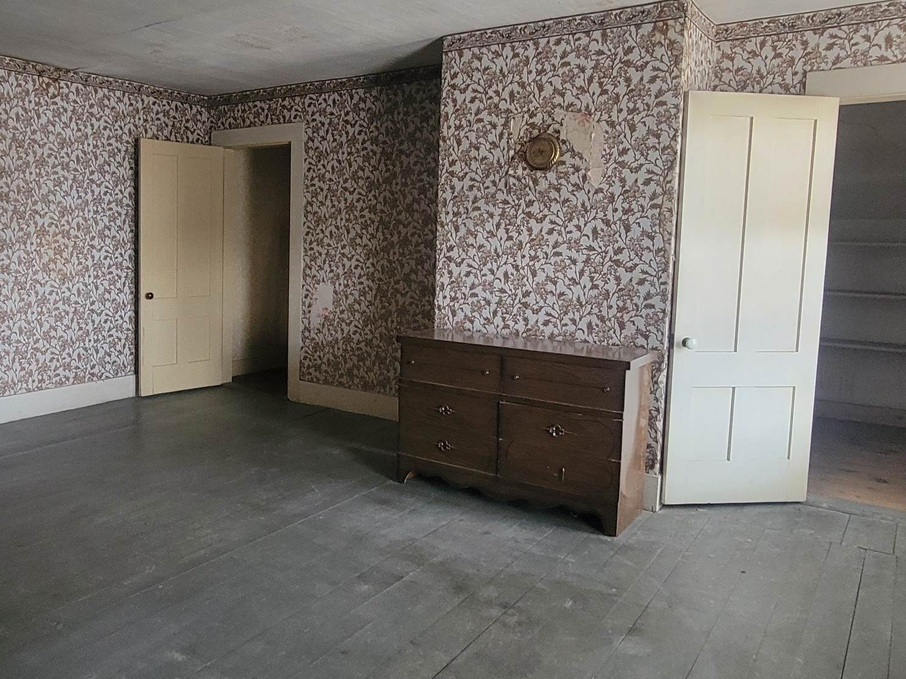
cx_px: 312
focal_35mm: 27
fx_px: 707
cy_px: 294
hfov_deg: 63.9
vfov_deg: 51.2
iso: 400
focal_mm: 2.2
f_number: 2.2
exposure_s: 1/30
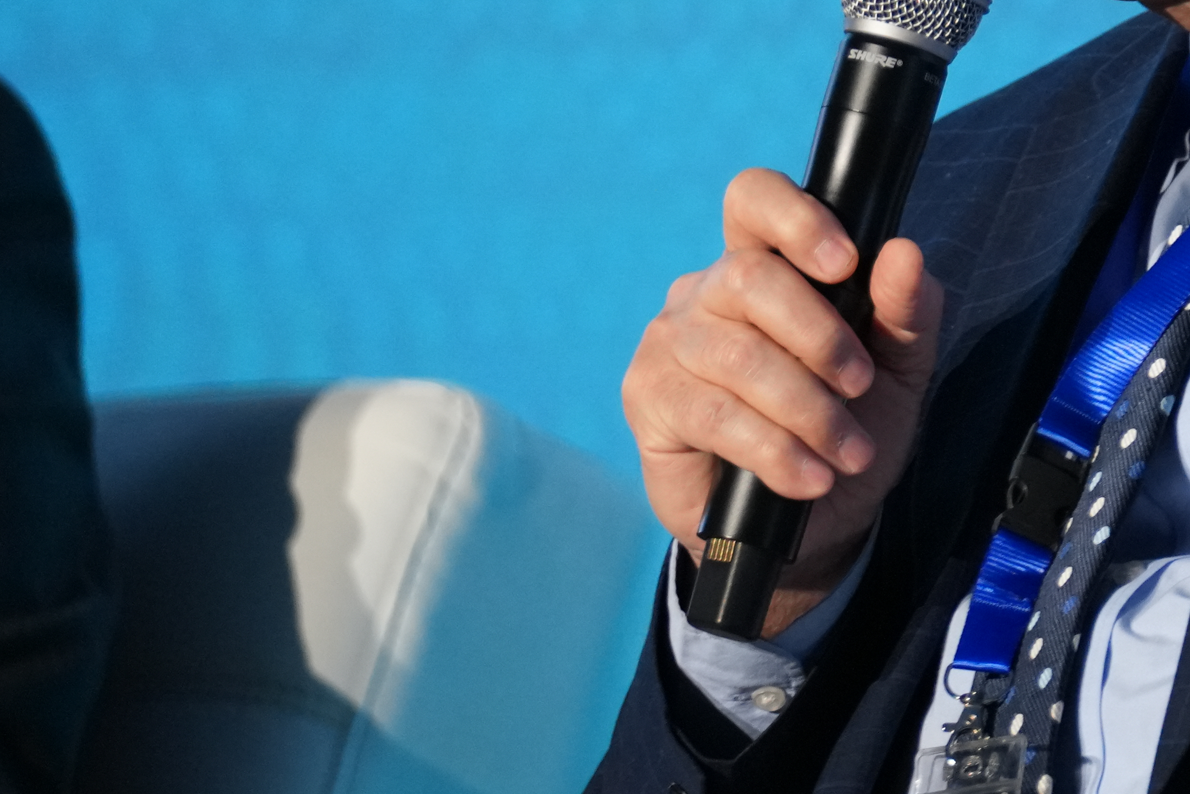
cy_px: 144
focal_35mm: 579
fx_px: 19139
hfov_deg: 3.6
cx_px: 1336
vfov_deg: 2.4
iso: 1600
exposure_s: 1/100
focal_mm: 155
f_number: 2.8
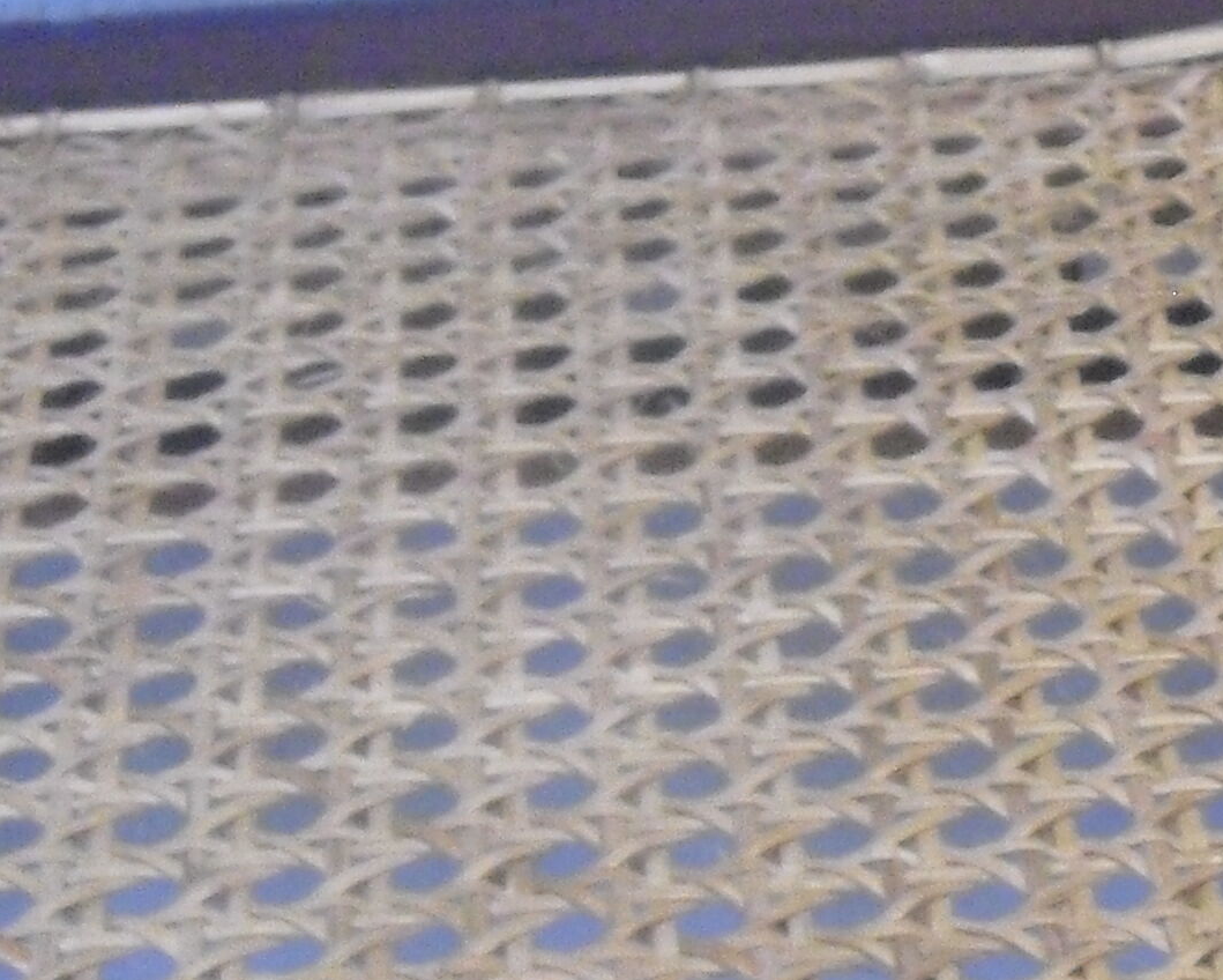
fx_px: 4381
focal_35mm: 121
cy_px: 654
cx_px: 1643
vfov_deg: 12.7
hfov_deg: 15.1
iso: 800
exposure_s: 1/25
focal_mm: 6.3
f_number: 3.1
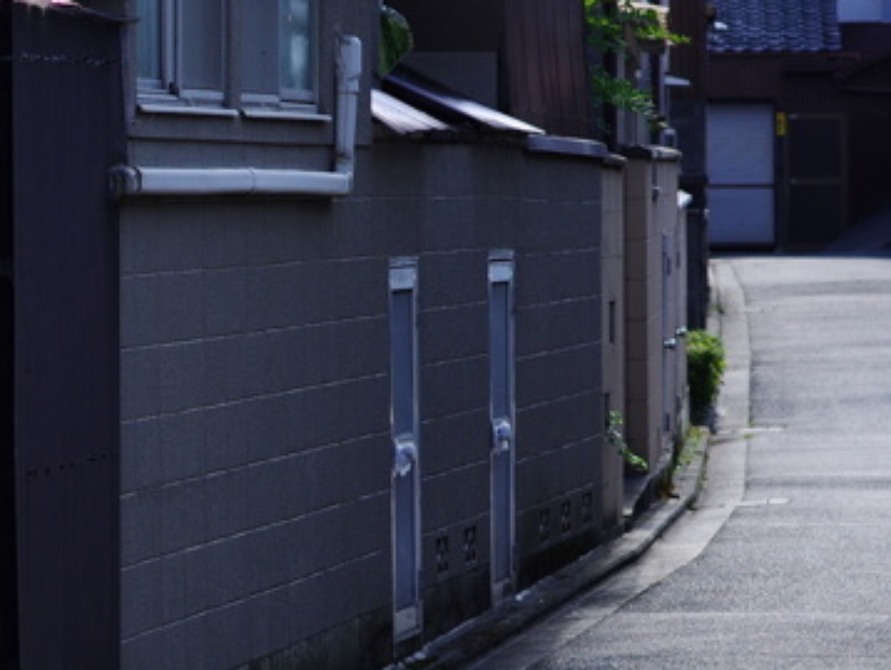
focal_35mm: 288
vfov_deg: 5.2
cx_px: -62
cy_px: 314
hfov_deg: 6.8
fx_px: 7418
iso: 100
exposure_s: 1/200
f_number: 4.5
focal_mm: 70
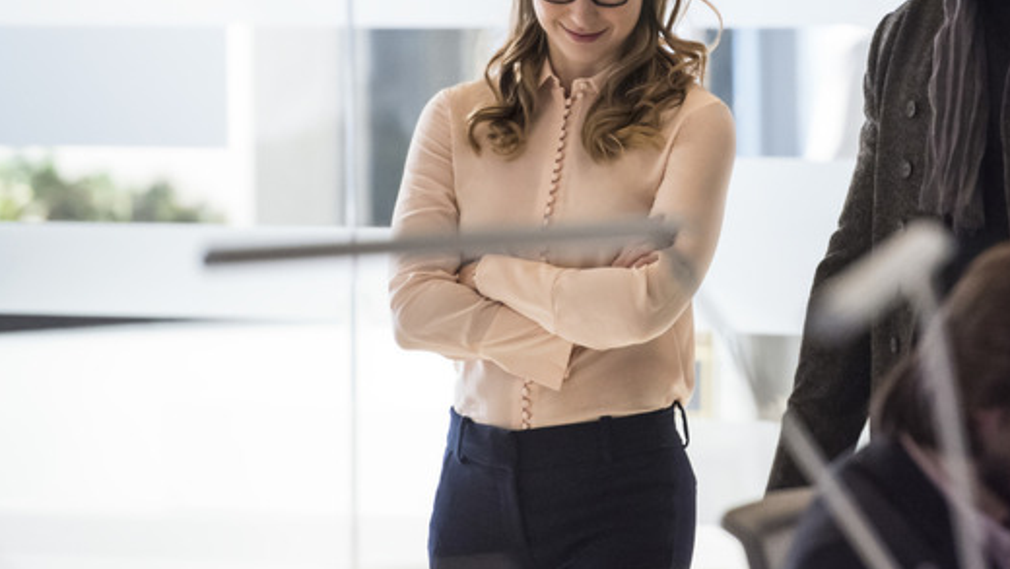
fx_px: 8413
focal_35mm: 314
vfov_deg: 3.9
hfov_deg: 6.9
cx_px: 748
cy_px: 99
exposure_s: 1/320
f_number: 2.8
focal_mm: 200
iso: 5000
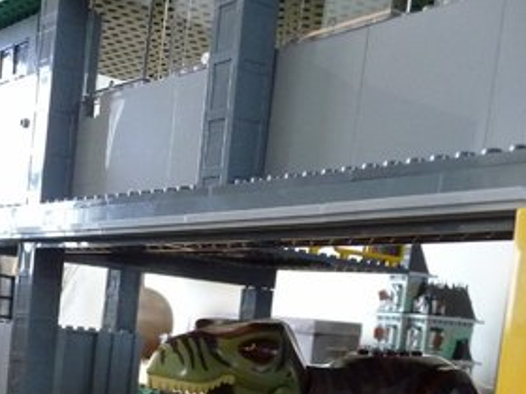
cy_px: 448
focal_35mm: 64
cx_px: 49
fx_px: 972
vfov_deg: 21.6
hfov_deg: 29.0
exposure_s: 1/15
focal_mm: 4.7
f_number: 3.3
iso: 400
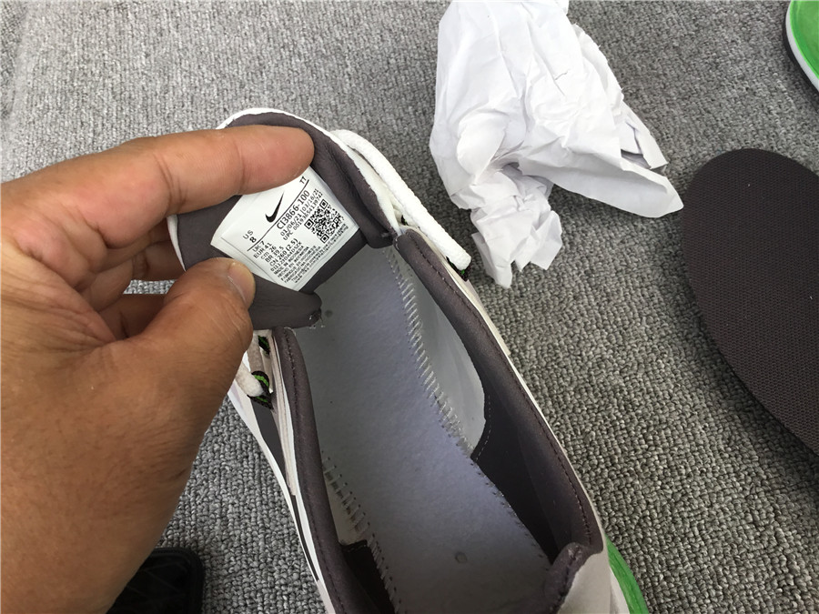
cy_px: 307
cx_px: 410
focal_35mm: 31
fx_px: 733
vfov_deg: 45.4
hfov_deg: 58.4
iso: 25
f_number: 2.4
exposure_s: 1/229
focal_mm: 3.3
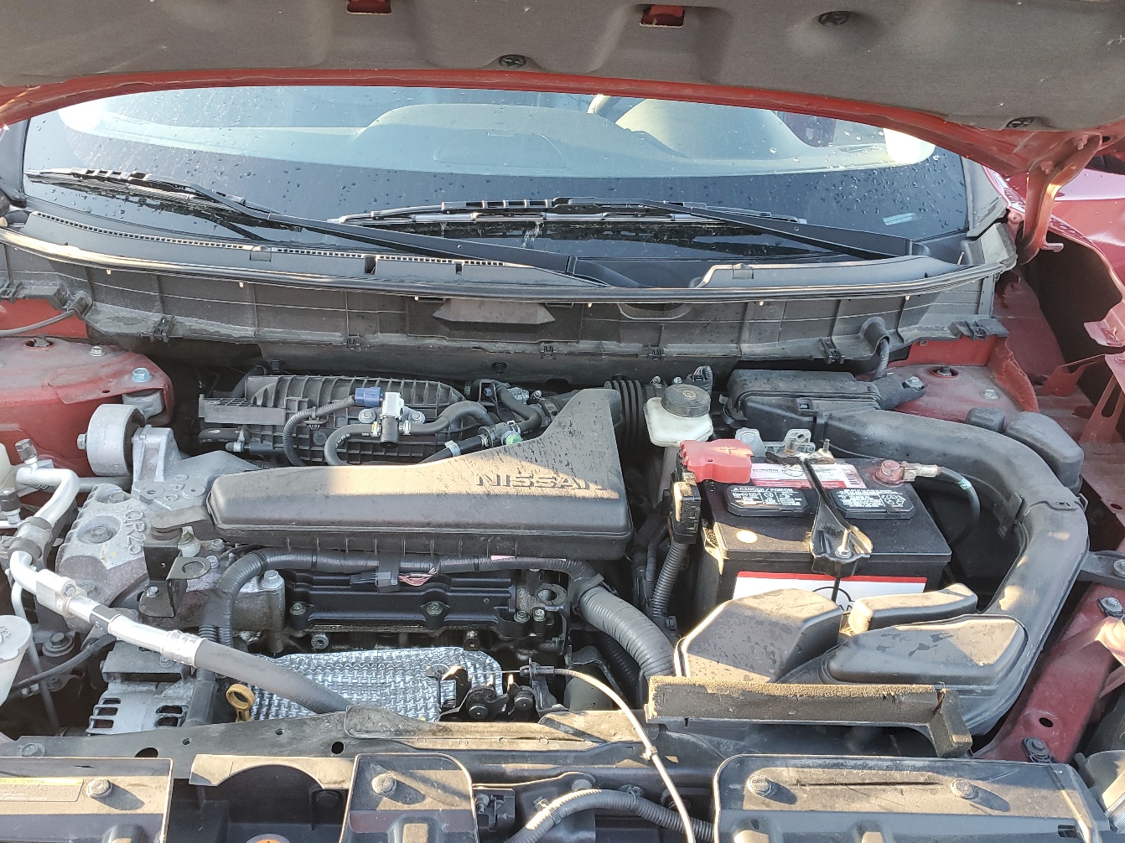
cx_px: 514
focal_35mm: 31
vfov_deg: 45.4
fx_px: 1007
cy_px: 448
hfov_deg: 58.3
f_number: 1.5
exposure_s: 1/120
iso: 87
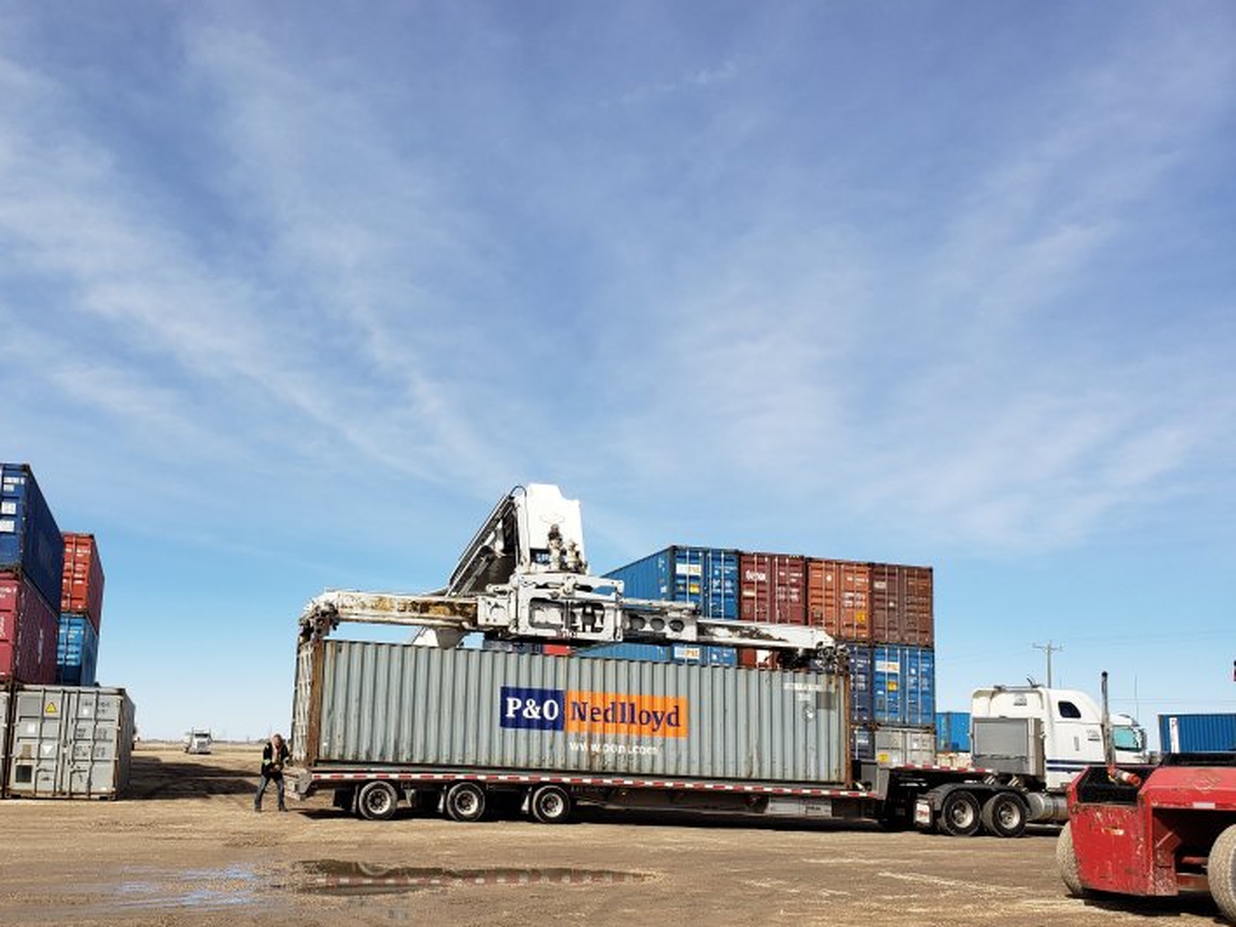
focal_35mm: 33
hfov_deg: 54.7
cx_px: 458
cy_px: 558
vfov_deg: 42.7
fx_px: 1178
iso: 50
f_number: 2.4
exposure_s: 1/1869
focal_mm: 4.3
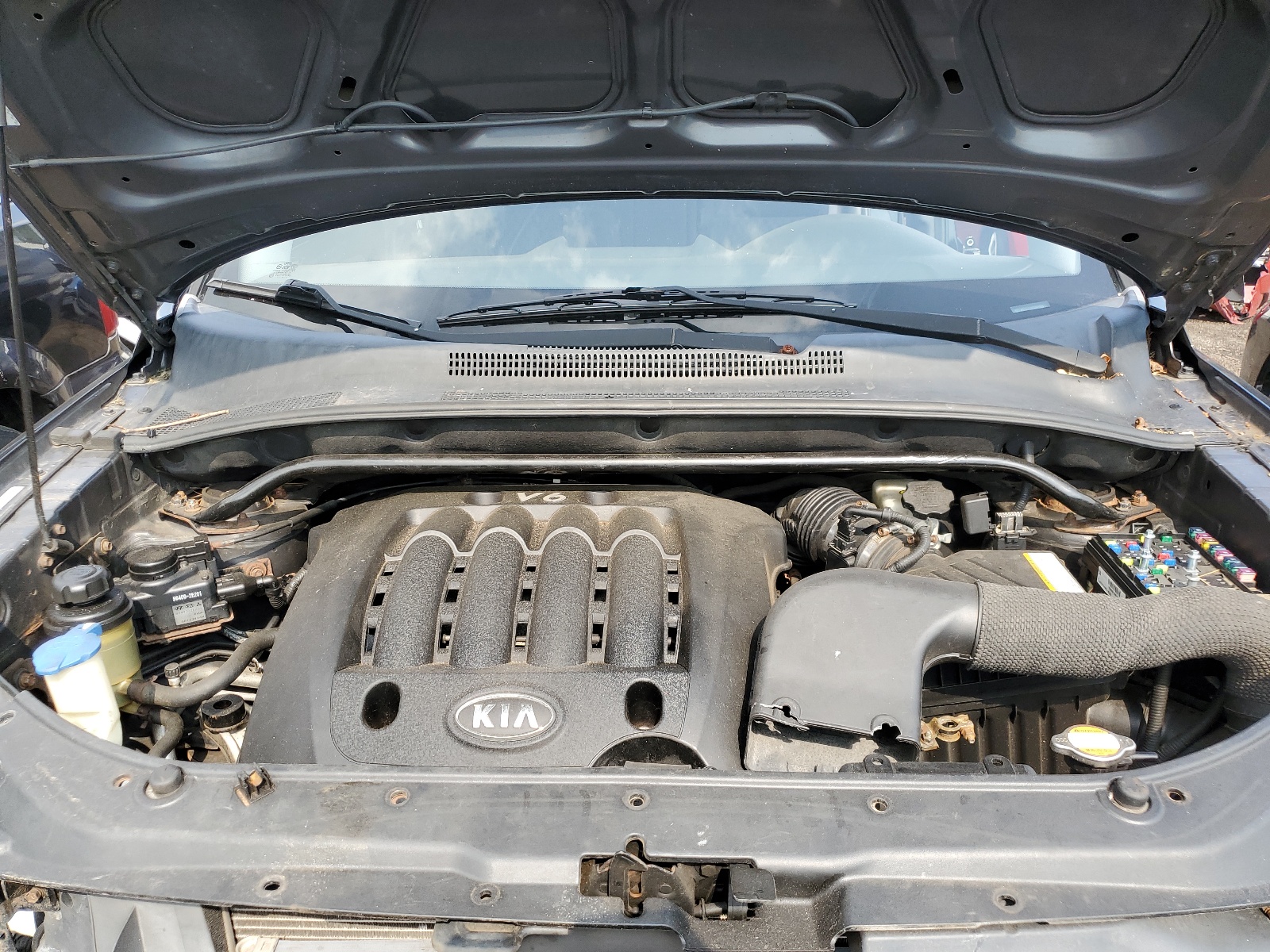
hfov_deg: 67.3
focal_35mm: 26
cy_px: 476
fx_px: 954
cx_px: 635
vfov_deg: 53.1
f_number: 1.5
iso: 50
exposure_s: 1/556
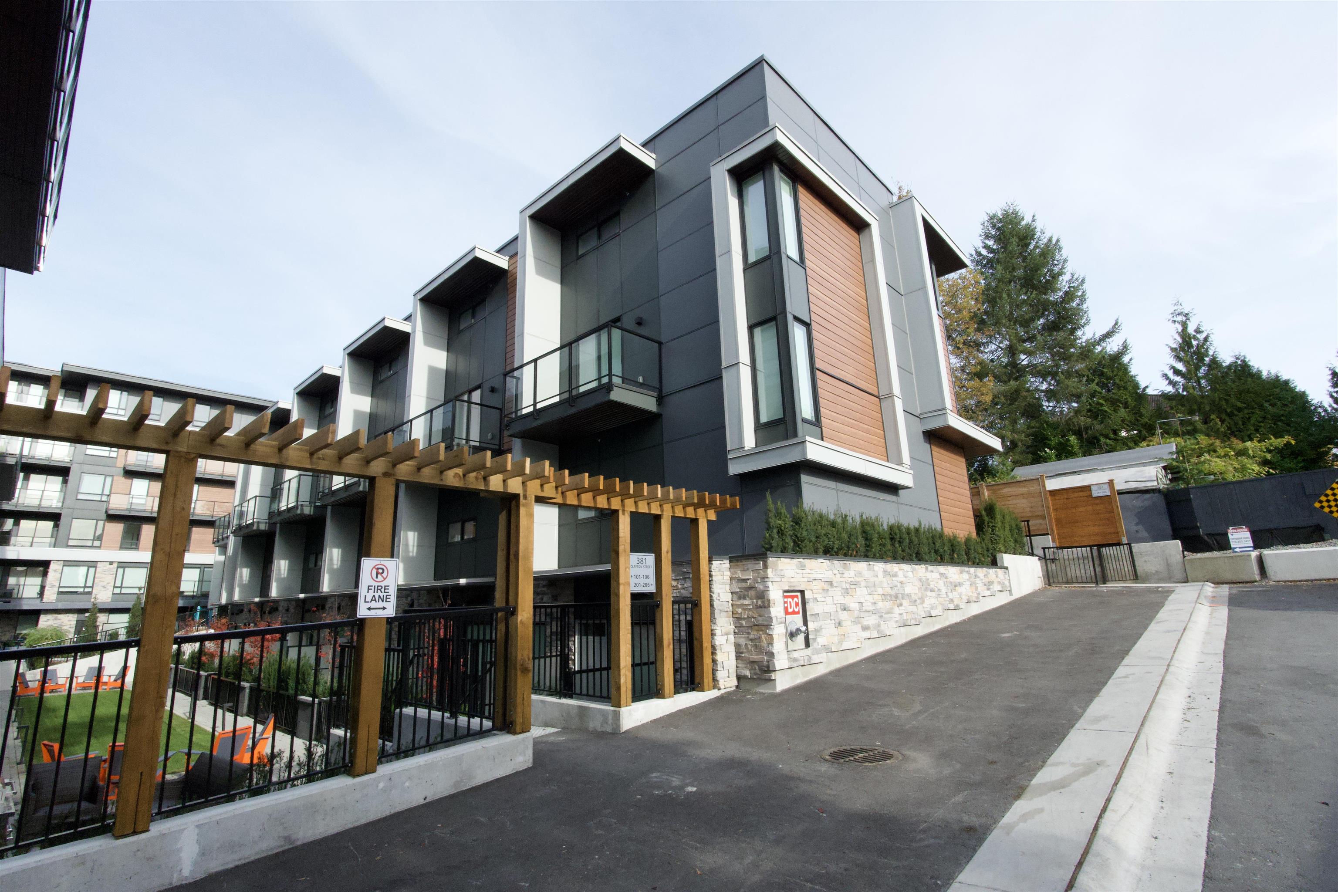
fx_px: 613
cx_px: 669
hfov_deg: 95.0
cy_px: 446
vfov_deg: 72.1
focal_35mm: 16
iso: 2500
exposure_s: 1/1000
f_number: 13
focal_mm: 11
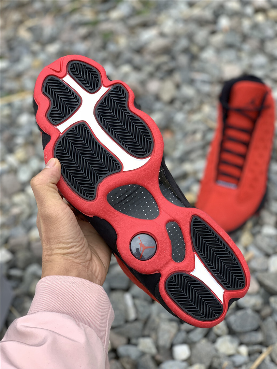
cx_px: 138
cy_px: 184
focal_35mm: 52
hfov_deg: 28.0
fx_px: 555
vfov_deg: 36.8
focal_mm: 6
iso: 16
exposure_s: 1/180
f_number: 2.4
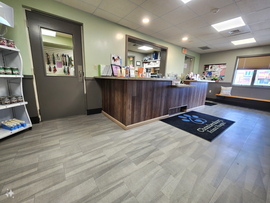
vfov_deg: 89.9
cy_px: 102
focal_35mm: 13
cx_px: 135
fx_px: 101
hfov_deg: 106.2
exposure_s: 1/60.2
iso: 160
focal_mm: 2.2
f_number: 2.2
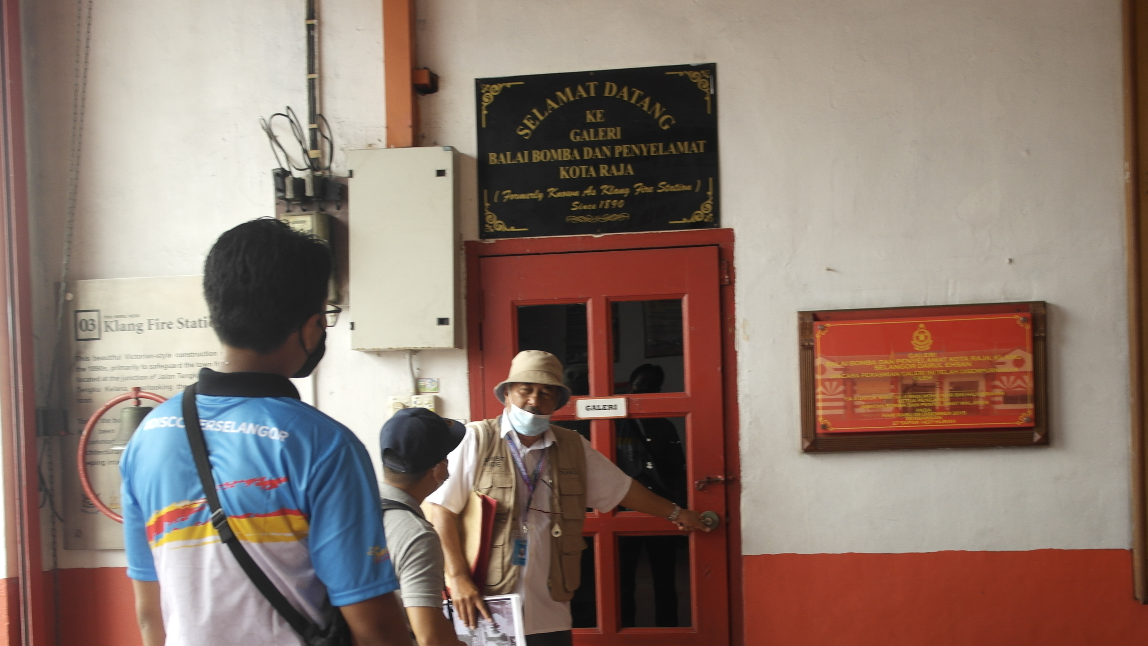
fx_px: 1248
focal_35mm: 41
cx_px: 600
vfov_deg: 28.7
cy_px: 464
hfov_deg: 49.4
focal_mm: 20
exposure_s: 1/80
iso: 100
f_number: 3.5
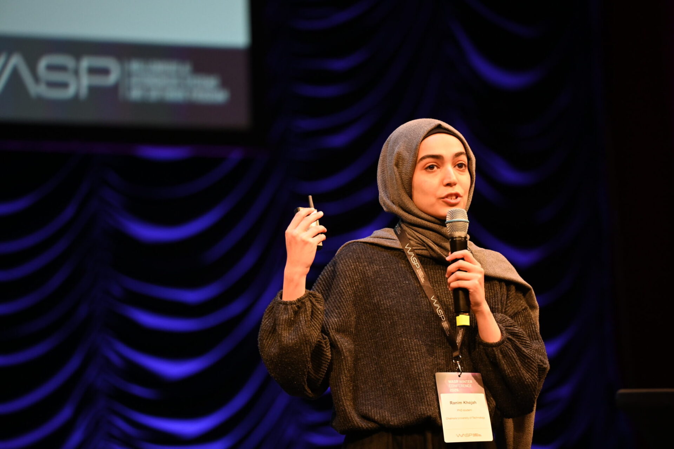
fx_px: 3368
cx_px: 337
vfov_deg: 7.6
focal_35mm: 180
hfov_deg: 11.4
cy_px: 224
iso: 2000
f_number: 2.8
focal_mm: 180
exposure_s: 1/250
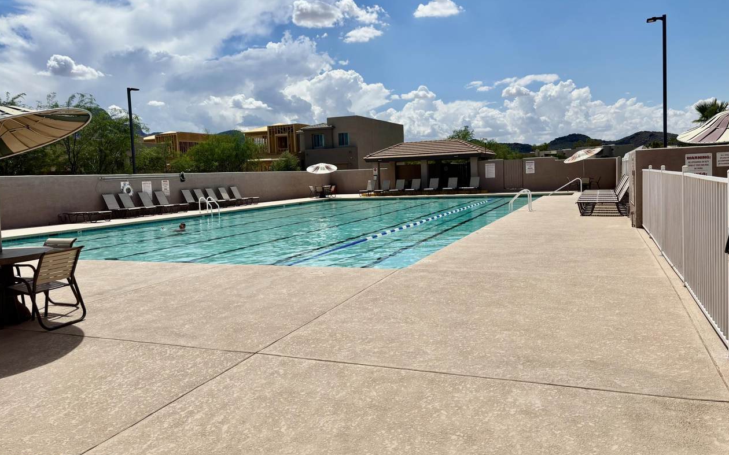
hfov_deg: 66.5
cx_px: 365
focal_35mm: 28
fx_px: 556
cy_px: 212
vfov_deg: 44.5
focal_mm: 5.96
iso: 50
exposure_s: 1/9901
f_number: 1.6
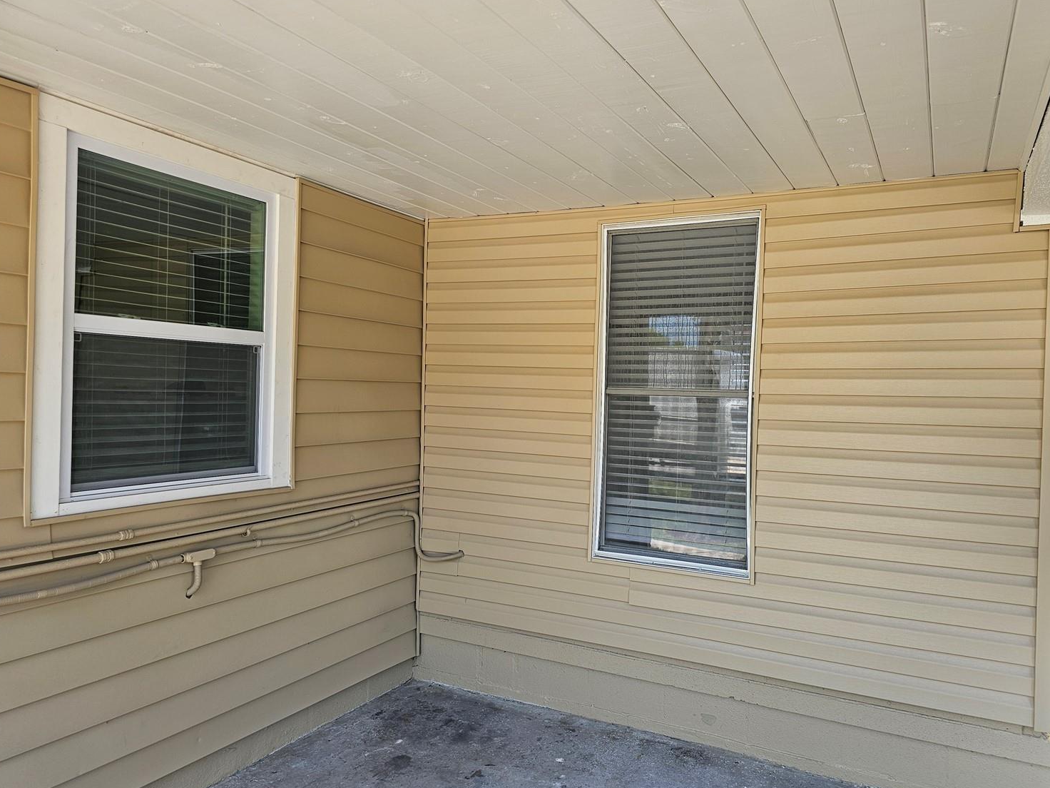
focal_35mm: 25
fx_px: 758
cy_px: 388
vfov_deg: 54.9
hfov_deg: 69.3
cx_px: 561
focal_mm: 6.3
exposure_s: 1/207
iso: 40
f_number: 1.7
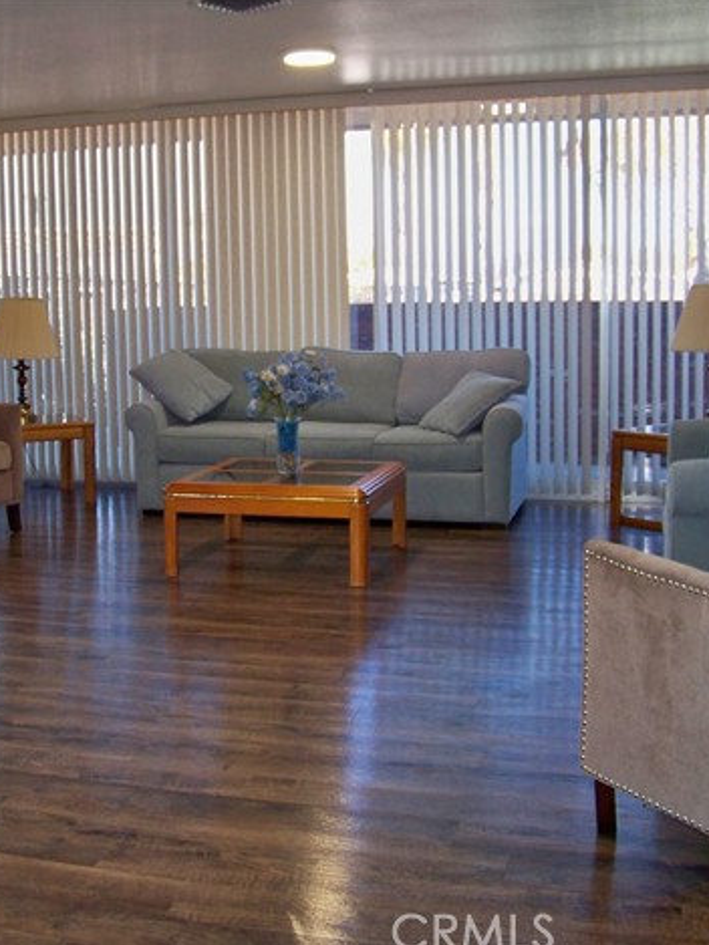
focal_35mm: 45
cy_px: 478
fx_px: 1228
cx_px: 230
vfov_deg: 42.1
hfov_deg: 31.9
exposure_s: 1/30
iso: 200
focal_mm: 5.85
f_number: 2.8
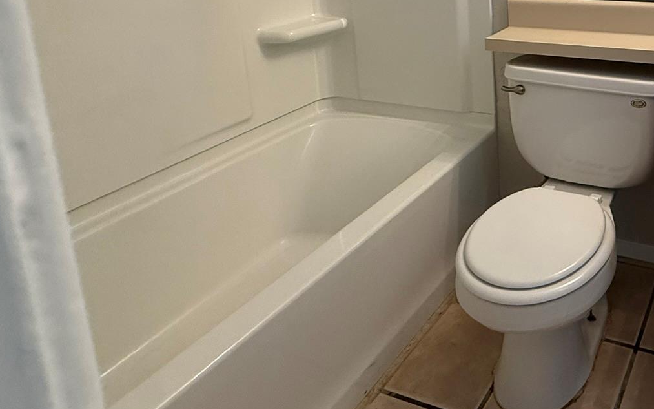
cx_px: 615
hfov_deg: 53.2
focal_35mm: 30
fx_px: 535
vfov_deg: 36.7
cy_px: -17
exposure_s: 1/120
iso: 250
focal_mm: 2.22
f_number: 2.2
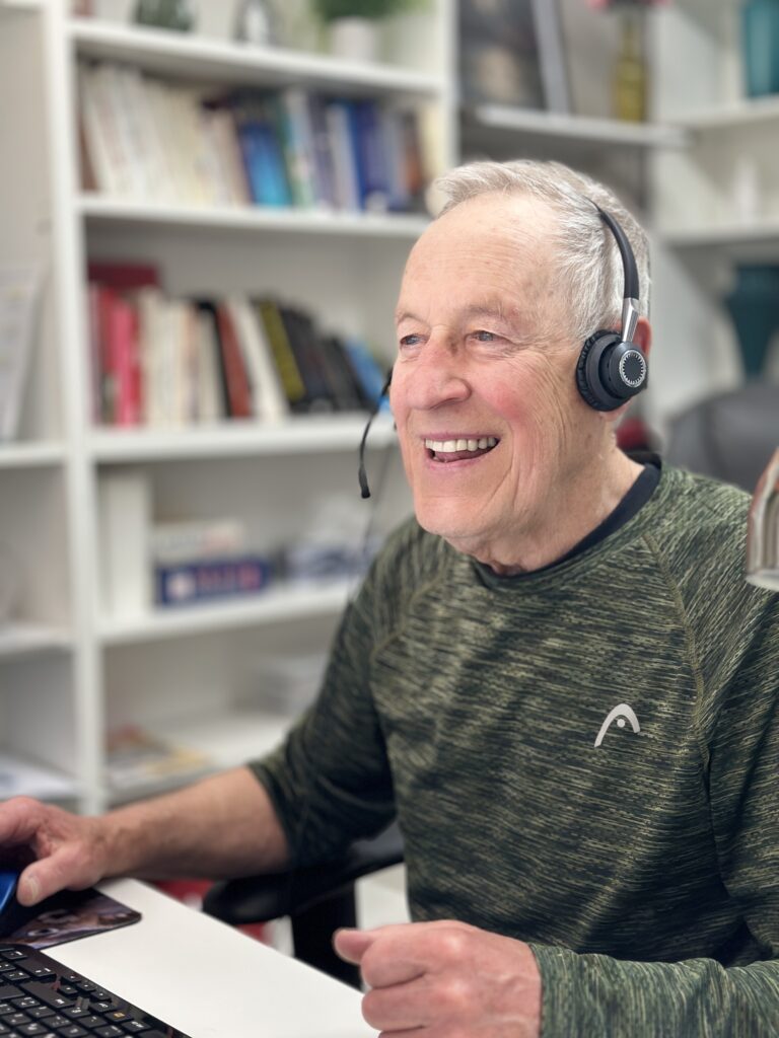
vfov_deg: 39.7
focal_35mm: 48
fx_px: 1440
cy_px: 519
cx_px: 390
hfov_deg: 30.3
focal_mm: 6.86
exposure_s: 1/60
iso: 160
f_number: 1.78
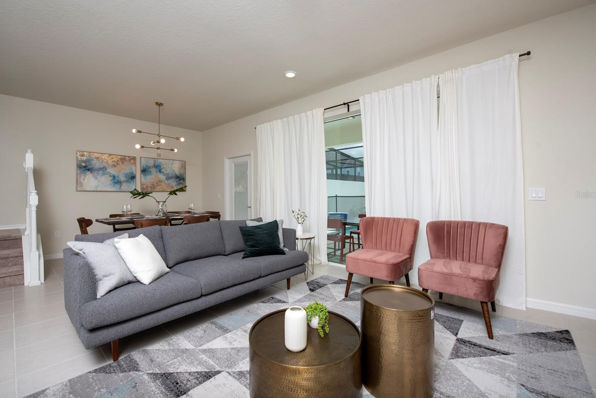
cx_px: 292
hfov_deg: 100.4
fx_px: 248
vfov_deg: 77.3
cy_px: 194
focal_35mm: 15
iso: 500
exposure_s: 1/200
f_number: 10
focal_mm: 14
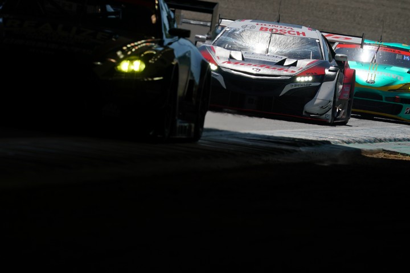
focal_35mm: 600
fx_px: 6833
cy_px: 136
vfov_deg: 2.3
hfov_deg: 3.4
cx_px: 205
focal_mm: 600
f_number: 11
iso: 200
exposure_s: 1/800
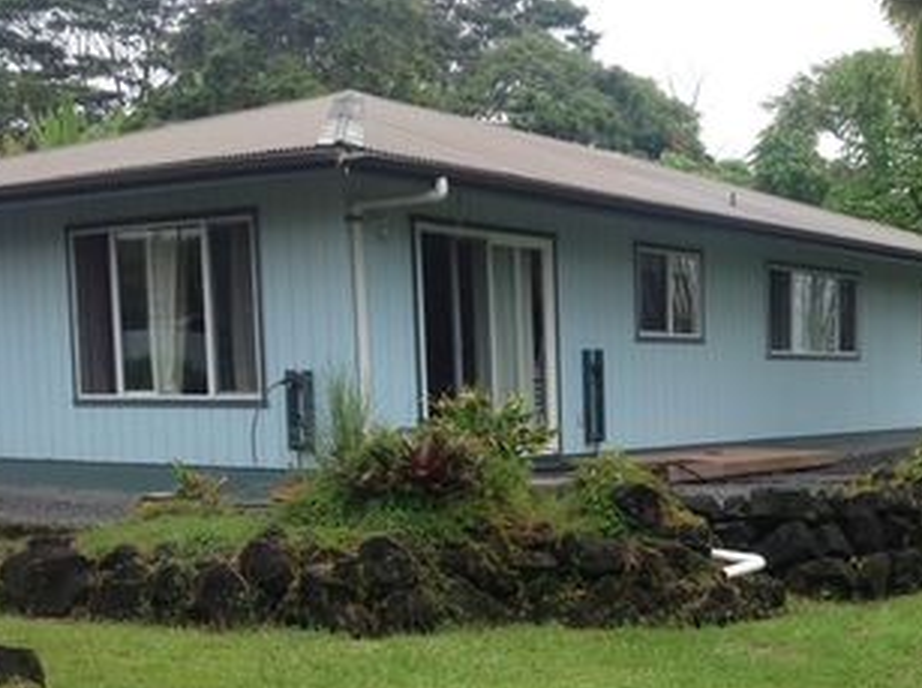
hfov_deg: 32.9
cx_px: 730
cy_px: 536
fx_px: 1515
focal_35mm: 57
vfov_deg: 25.2
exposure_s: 1/1209
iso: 50
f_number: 2.4
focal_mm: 4.28
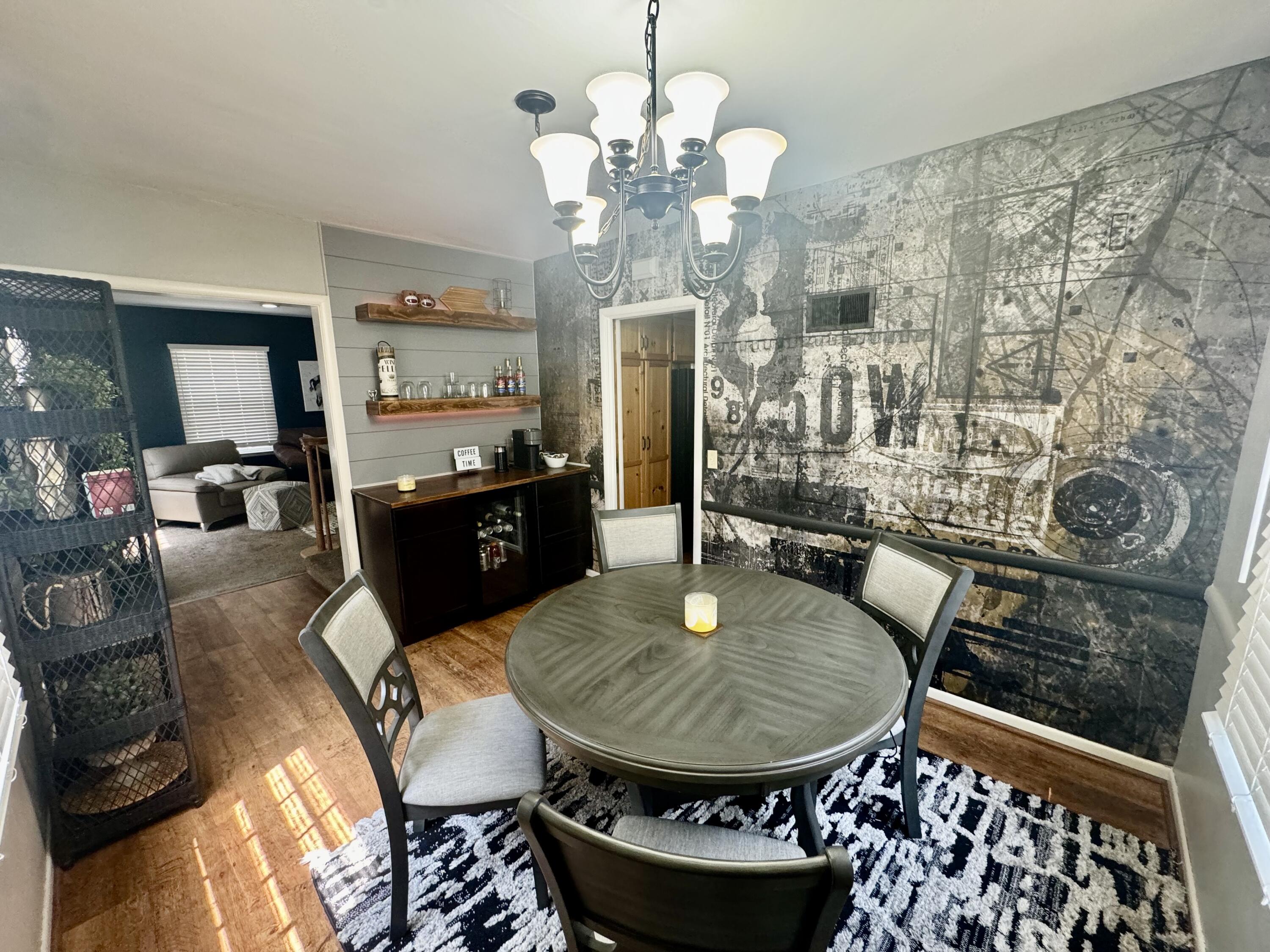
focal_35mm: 14
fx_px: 514
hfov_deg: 102.1
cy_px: 476
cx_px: 635
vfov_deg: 85.7
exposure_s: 1/60
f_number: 2.2
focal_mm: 2.22
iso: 250
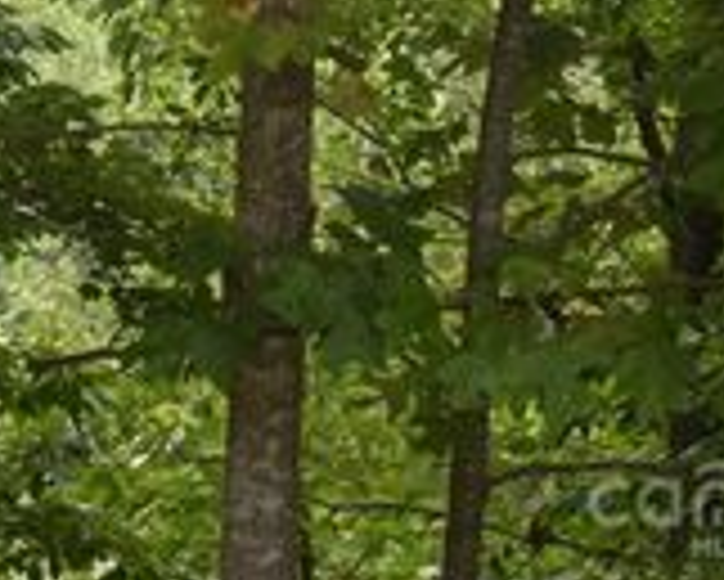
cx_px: 85
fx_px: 5156
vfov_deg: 6.4
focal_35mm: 240
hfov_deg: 8.0
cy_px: -151
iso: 160
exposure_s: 1/125
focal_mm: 55
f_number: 5.6
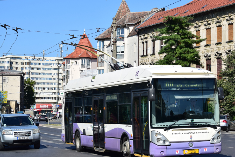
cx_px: 154
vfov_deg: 14.1
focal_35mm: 97
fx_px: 631
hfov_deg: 21.0
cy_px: 65
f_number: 6.3
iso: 200
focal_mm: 45
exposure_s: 1/1000
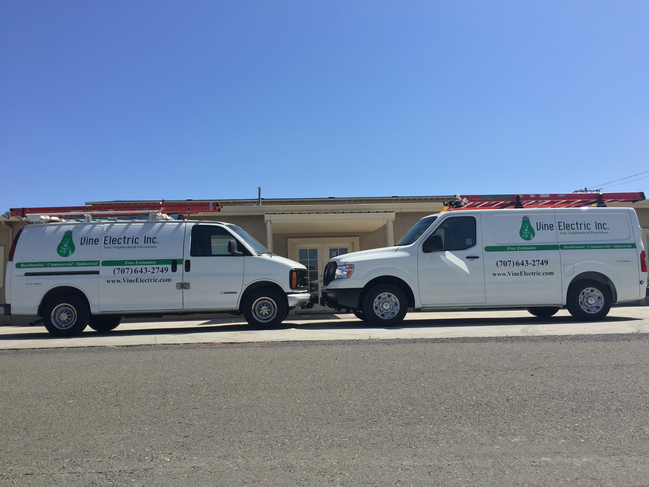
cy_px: 244
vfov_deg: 48.2
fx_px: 544
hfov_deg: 61.7
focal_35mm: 29
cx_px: 324
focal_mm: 4.15
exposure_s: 1/2198
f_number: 2.2
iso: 32
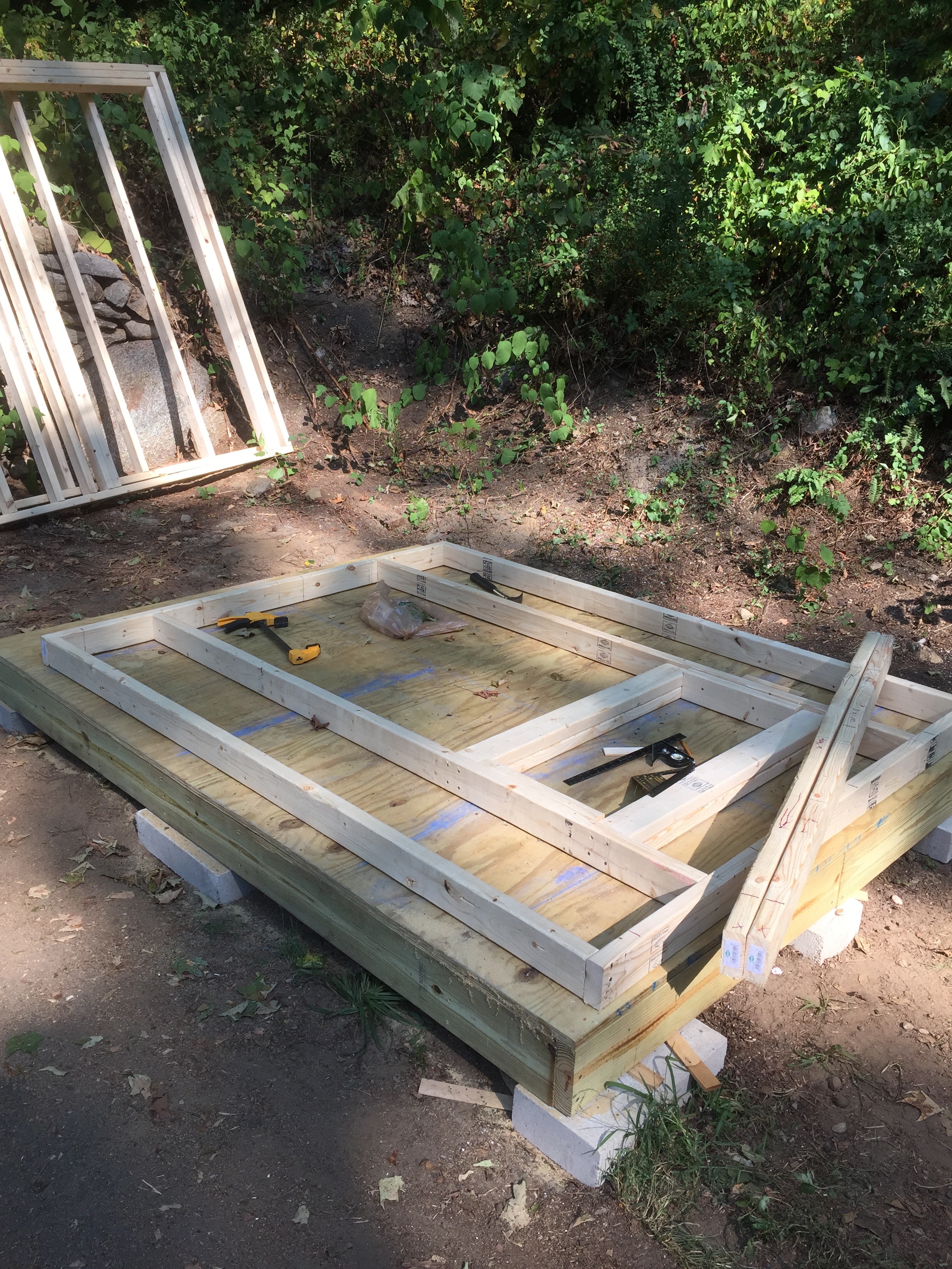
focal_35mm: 29
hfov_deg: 48.2
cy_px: 634
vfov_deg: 61.7
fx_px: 1063
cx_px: 476
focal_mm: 4.15
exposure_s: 1/694
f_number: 2.2
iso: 32
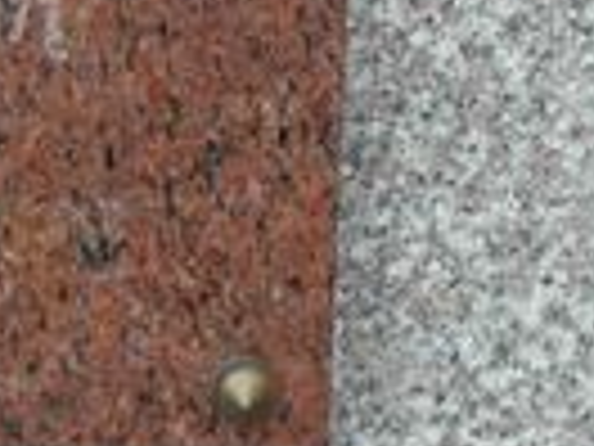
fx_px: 4084
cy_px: -144
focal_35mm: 238
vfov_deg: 6.2
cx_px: -284
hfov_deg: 8.2
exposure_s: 1/180
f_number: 4
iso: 80
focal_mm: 10.6
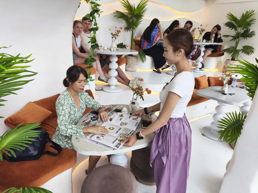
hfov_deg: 73.9
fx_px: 171
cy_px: 96
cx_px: 129
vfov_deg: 58.9
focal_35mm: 23
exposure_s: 1/277
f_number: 1.7
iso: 80
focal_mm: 5.35
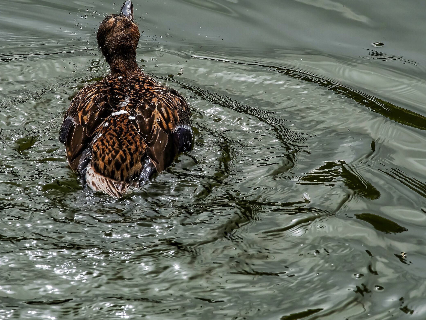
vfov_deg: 3.6
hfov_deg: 4.8
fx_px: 5095
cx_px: 216
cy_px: 159
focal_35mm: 414
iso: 1000
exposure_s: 1/1600
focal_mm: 250
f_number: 11
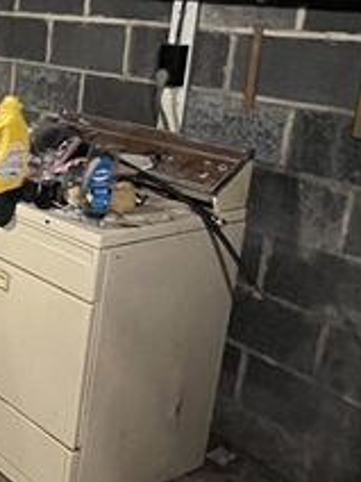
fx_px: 654
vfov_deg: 39.6
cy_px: 139
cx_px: -211
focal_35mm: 47
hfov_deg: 23.3
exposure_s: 1/30
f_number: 1.8
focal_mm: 1.57
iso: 1000
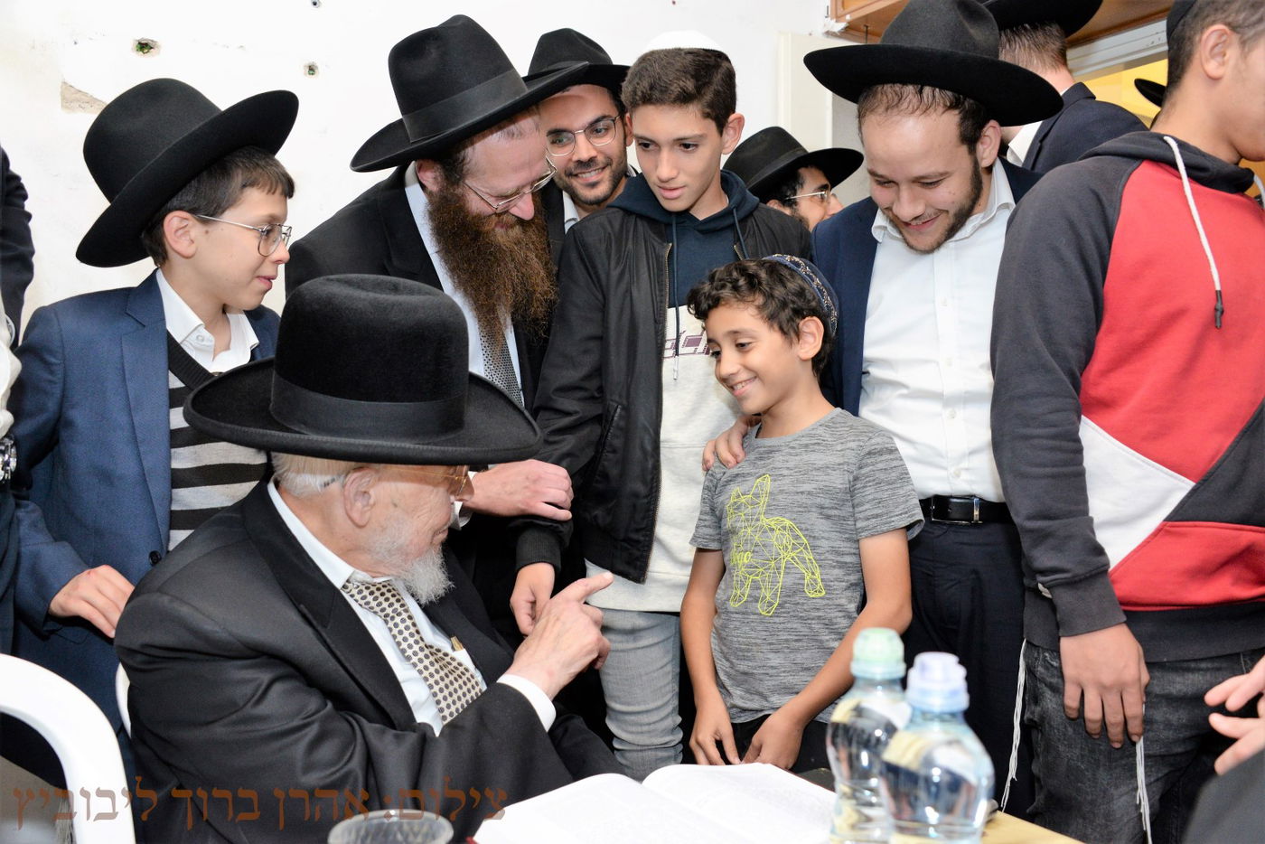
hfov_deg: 58.7
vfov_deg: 41.1
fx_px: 1125
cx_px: 632
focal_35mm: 32
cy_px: 422
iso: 2000
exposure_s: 1/60
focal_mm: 32
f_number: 5.6
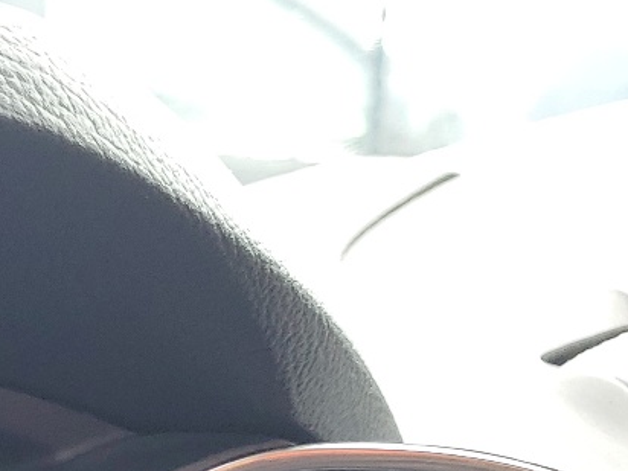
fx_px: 1832
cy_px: 791
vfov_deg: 13.4
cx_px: -562
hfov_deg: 15.9
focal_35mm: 101
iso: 52
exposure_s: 1/120
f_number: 1.5
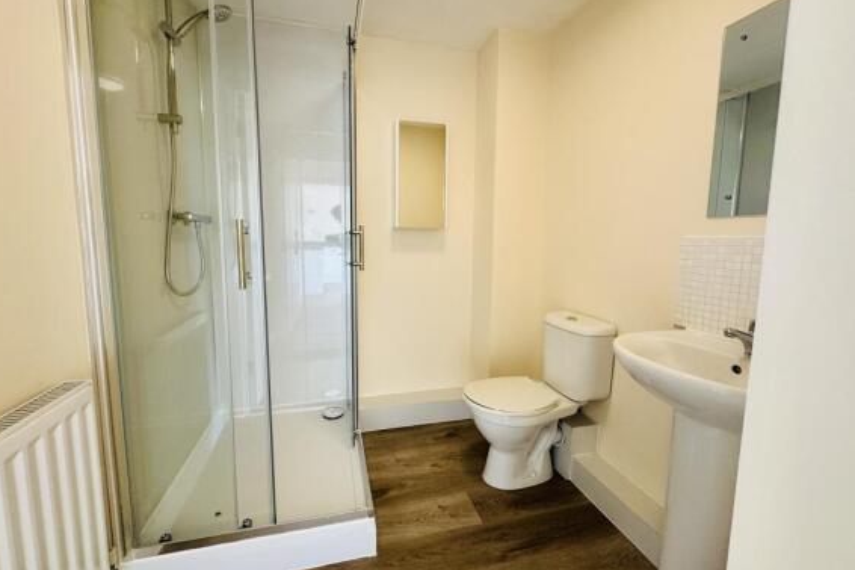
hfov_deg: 100.4
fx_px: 356
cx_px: 419
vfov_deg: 77.3
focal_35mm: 15
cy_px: 274
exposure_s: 1/50
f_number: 2.2
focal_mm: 2.22
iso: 200
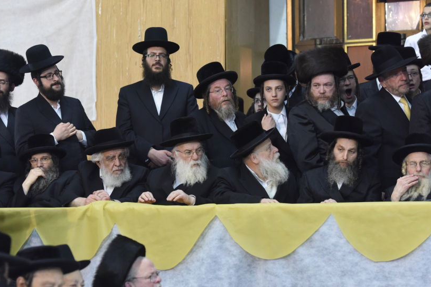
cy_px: 155
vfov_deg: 9.9
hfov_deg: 14.9
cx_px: 197
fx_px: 1652
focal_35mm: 138
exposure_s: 1/125
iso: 3200
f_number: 3.5
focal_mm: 110
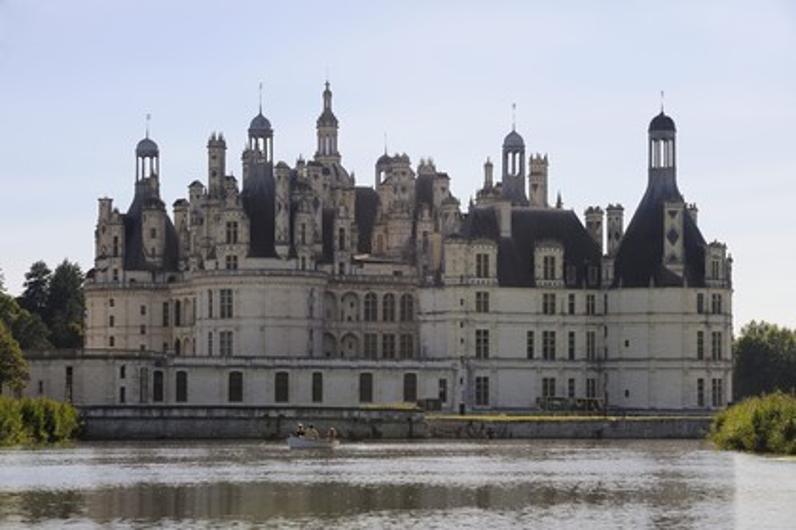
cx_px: 398
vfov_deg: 10.5
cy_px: 265
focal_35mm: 130
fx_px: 2874
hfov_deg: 15.8
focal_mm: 130
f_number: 11
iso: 400
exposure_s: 1/400
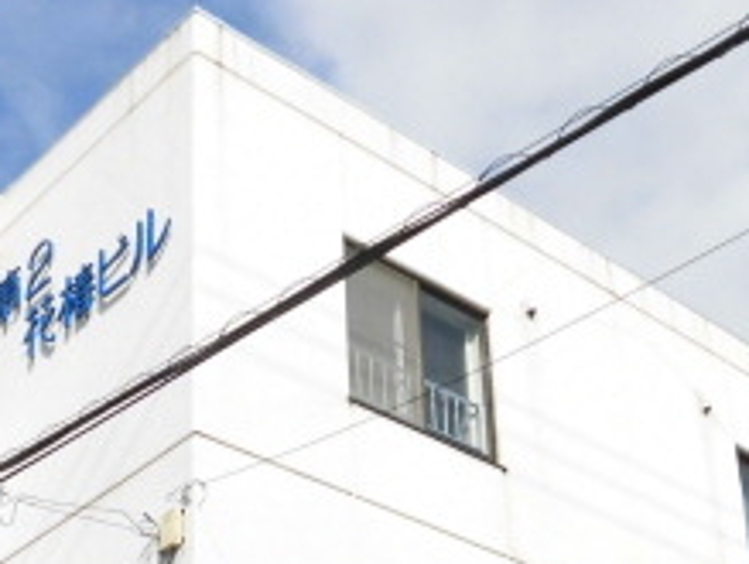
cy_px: 776
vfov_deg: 19.1
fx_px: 1517
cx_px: 229
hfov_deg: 27.5
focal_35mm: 70
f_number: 7.8
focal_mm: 4.3
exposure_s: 1/200
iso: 100
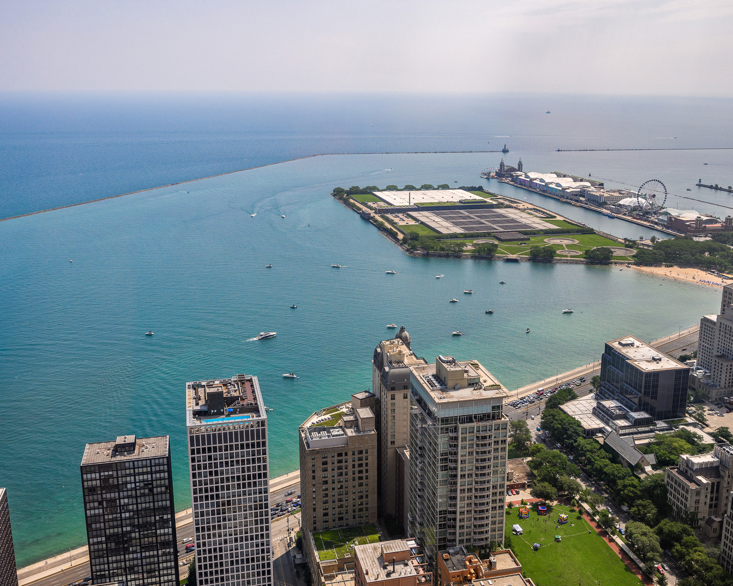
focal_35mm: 34
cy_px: 292
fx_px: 738
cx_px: 400
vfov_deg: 43.4
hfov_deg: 52.8
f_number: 7.1
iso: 250
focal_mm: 30
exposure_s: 1/2500
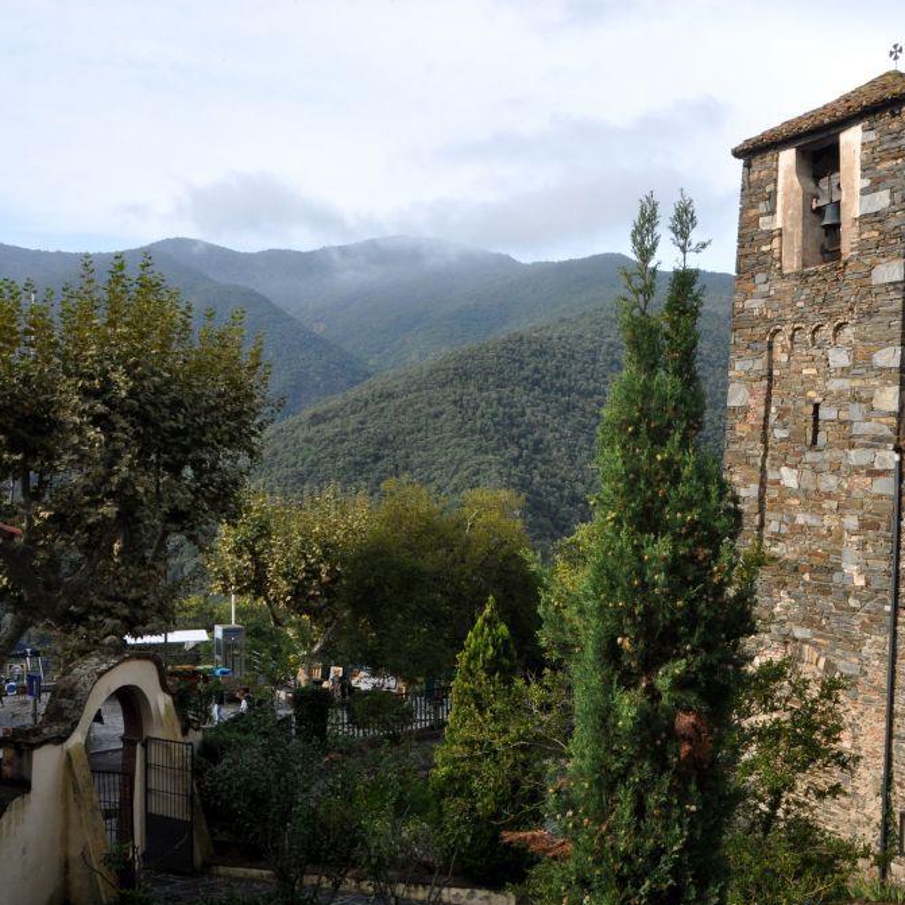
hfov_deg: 45.7
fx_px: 1035
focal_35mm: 35
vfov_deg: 47.2
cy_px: 452
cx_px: 670
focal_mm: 18
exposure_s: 1/200
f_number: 14
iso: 500
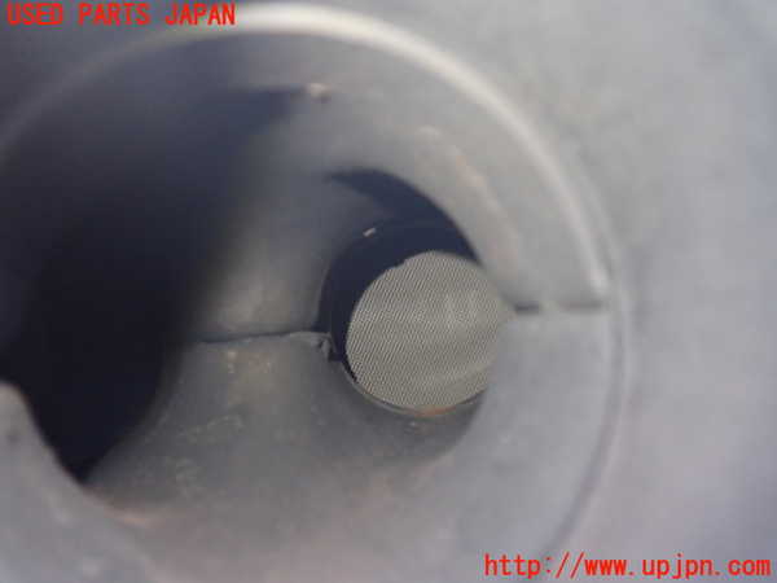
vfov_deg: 46.8
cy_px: 292
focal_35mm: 30
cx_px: 388
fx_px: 673
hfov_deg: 60.0
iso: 800
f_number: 2.3
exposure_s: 1/30
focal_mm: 5.4
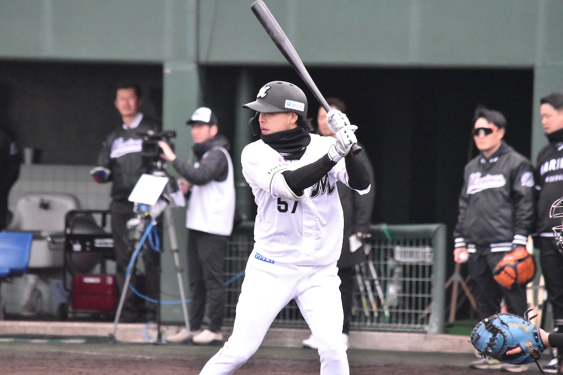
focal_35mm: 450
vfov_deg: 3.1
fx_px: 7038
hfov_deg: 4.6
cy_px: 188
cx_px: 282
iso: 10000
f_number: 9
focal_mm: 300
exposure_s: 1/4000
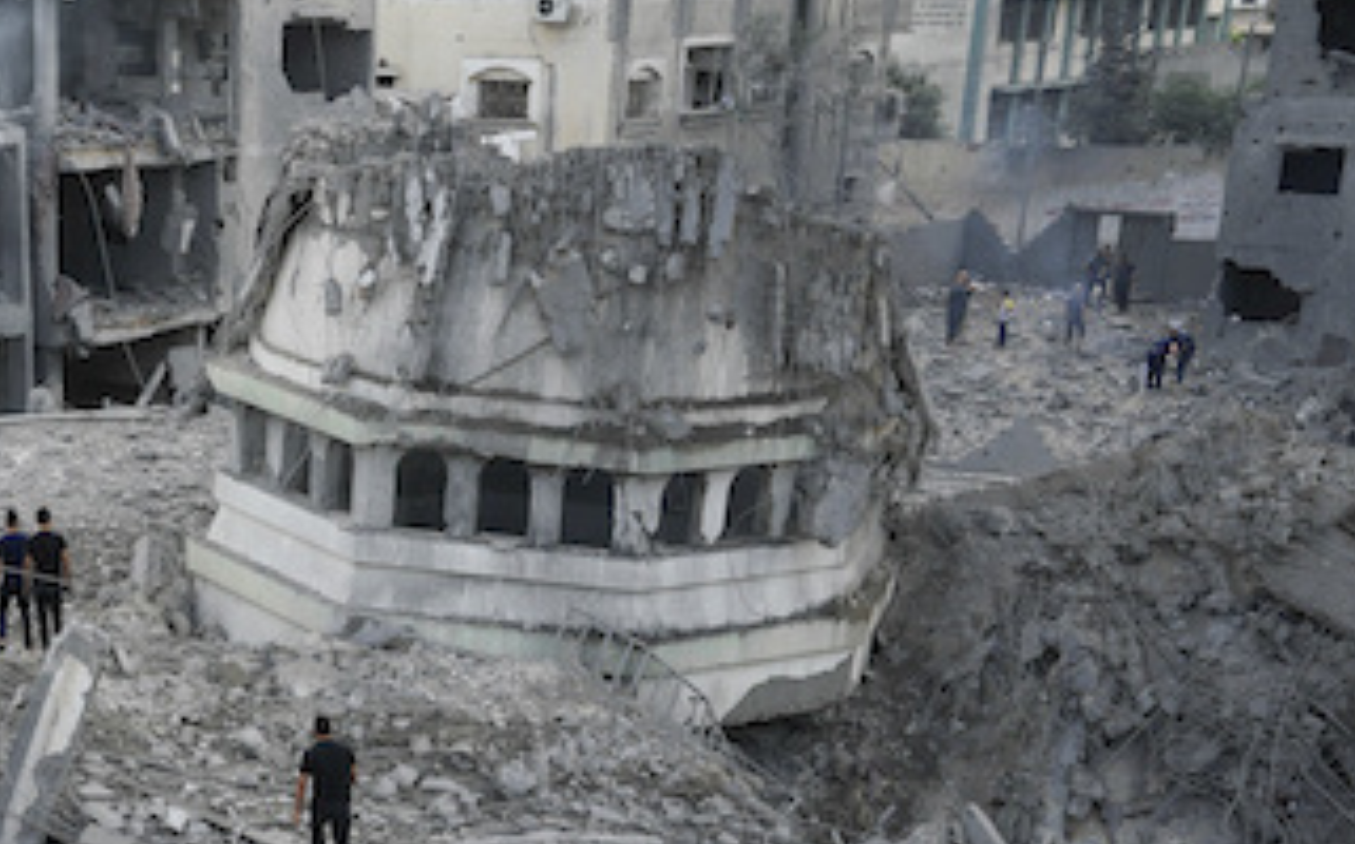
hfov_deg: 29.0
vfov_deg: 18.1
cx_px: 224
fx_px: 2546
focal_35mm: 69
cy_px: 939
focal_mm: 31
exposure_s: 1/200
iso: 200
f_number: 10
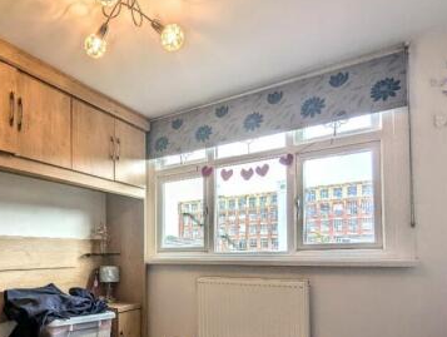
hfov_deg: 65.1
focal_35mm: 26
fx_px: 336
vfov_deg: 51.2
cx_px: 143
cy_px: 247
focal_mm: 2.35
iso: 42
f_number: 2.2
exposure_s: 1/100
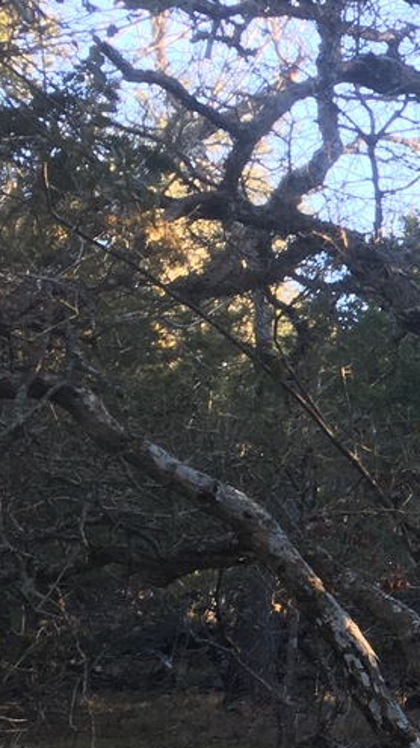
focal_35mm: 92
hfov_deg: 12.0
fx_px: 1824
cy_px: 601
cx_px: 777
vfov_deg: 22.8
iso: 32
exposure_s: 1/120
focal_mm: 4.15
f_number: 2.2
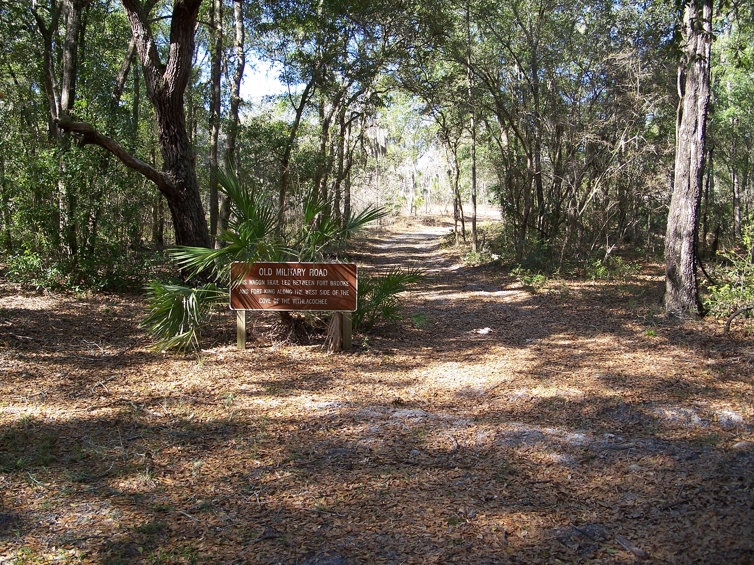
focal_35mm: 37
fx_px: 806
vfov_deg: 38.7
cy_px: 282
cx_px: 377
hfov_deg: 50.1
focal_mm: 7.8
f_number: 2.8
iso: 64
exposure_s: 1/125
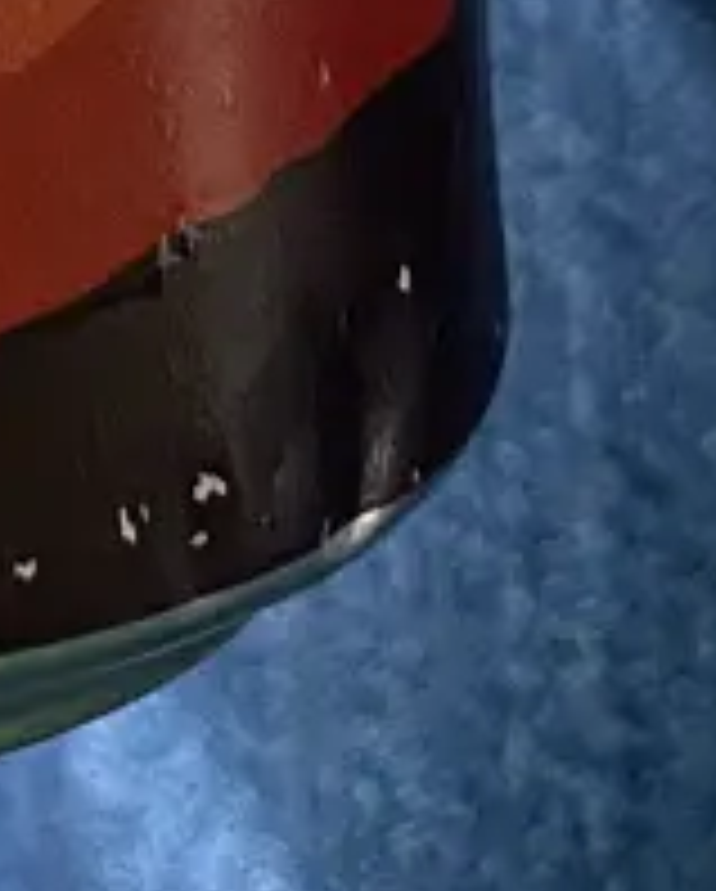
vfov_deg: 12.3
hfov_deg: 11.7
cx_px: -396
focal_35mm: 126
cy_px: -1215
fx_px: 3330
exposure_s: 1/52
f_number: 1.8
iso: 250
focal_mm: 4.25
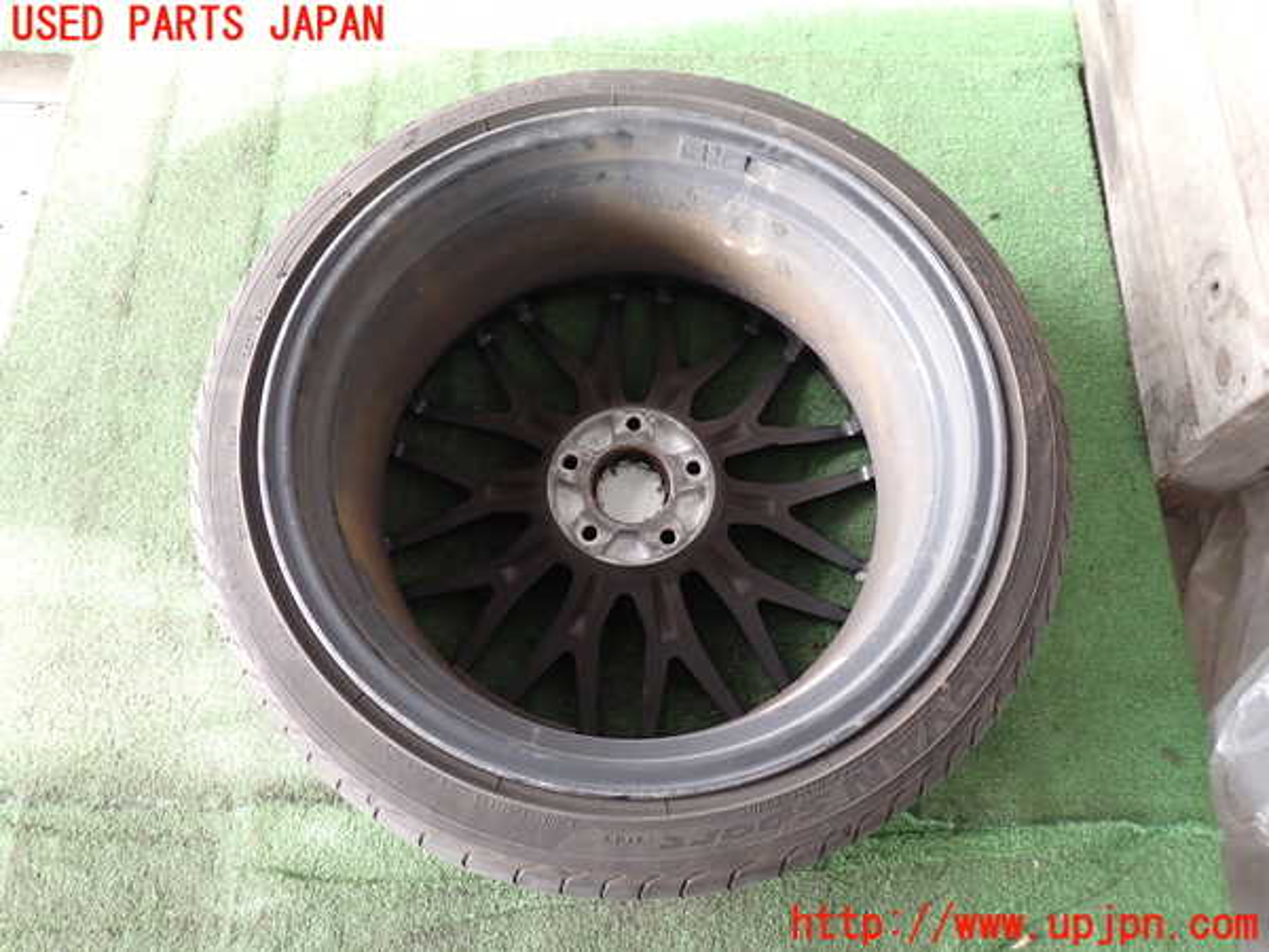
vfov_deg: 54.9
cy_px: 476
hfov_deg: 69.4
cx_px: 634
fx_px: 916
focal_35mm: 25
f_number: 2
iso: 200
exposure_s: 1/50
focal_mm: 4.5
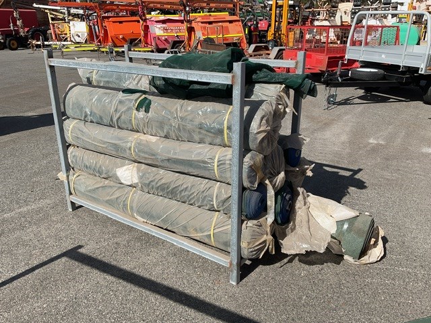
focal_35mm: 29
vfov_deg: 48.2
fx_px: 361
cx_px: 216
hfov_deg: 61.7
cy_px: 162
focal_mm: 3
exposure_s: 1/2320
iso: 16
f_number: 1.8
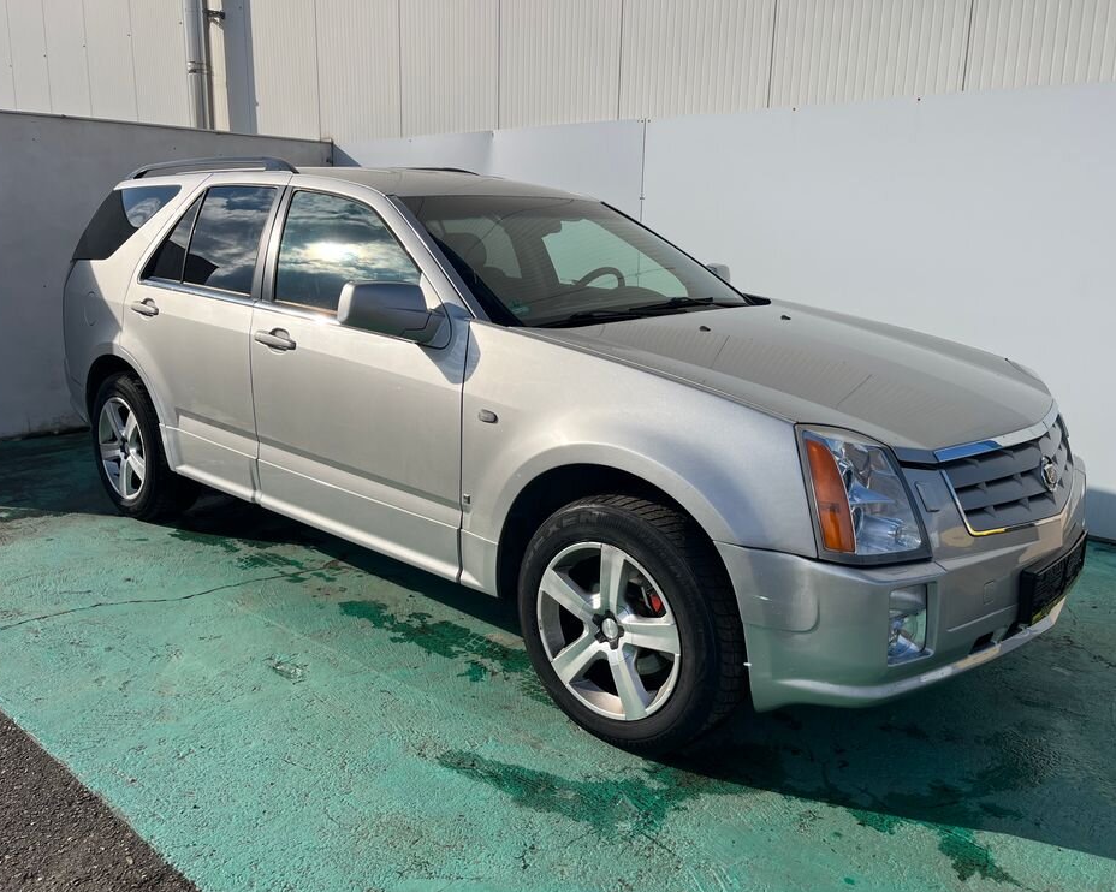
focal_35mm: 28
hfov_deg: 62.2
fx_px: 925
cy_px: 460
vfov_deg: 51.5
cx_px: 541
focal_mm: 5.1
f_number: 1.6
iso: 50
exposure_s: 1/6173
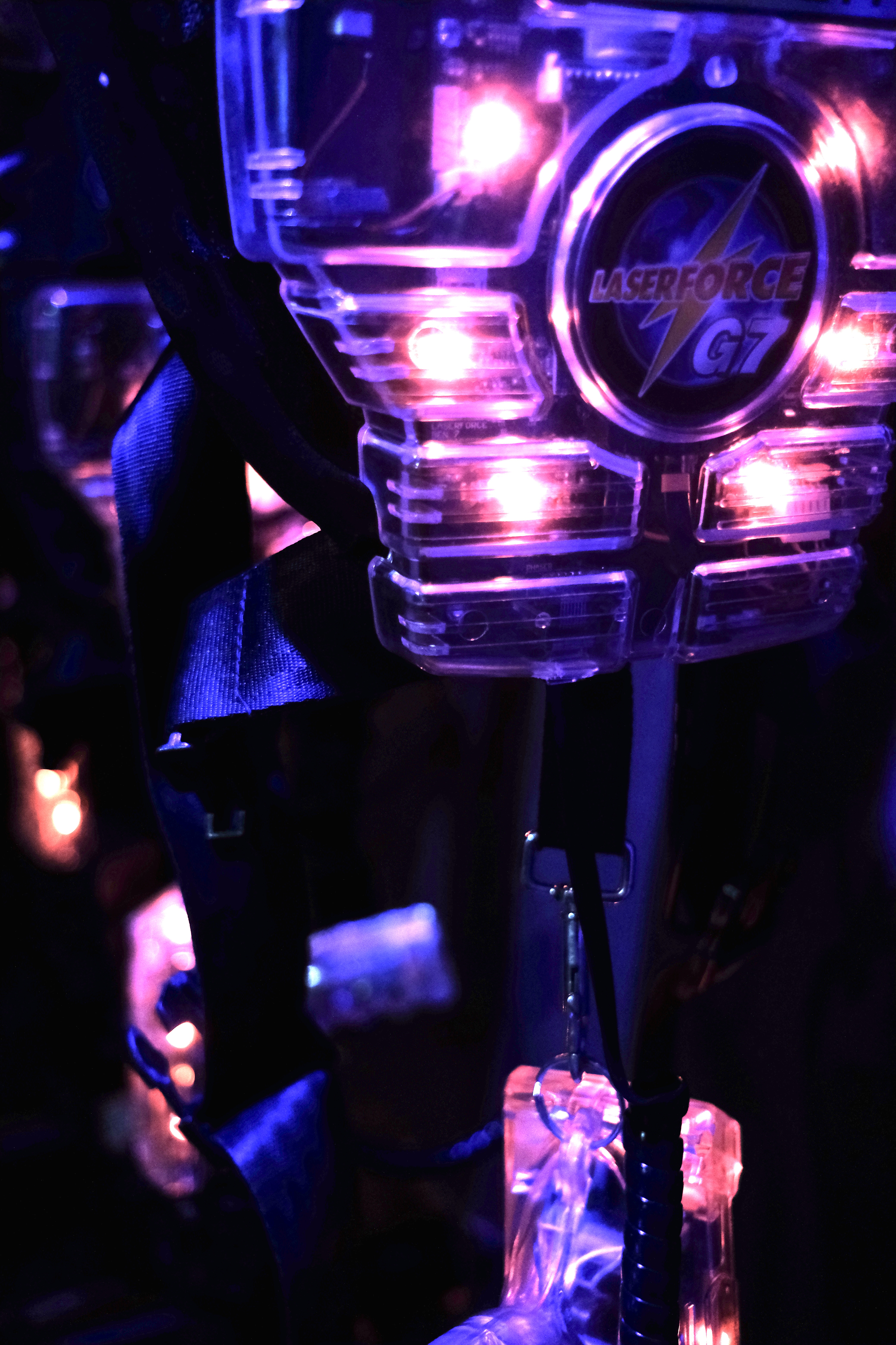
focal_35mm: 35
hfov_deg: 37.9
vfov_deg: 54.4
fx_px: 1307
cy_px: 672
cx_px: 448
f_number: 2
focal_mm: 23
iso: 2000
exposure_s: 1/100
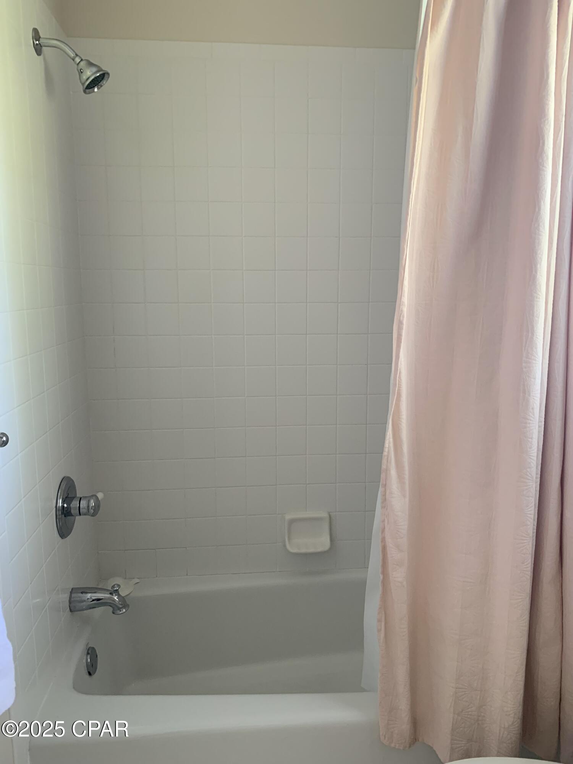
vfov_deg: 67.3
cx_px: 286
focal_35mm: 26
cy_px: 382
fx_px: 574
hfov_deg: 53.1
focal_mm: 4.25
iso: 200
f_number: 1.8
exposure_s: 1/60
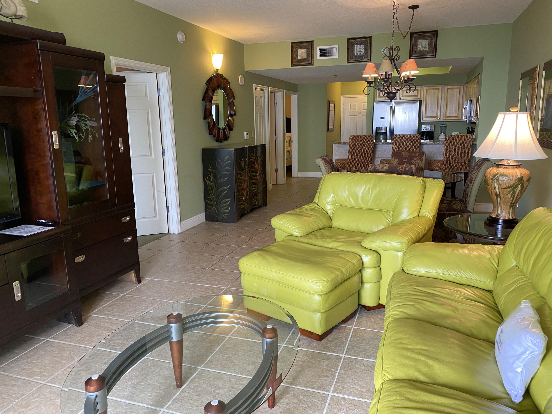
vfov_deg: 53.1
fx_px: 415
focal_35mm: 26
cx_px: 276
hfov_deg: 67.3
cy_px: 207
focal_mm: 4.25
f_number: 1.8
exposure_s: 1/60
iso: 100
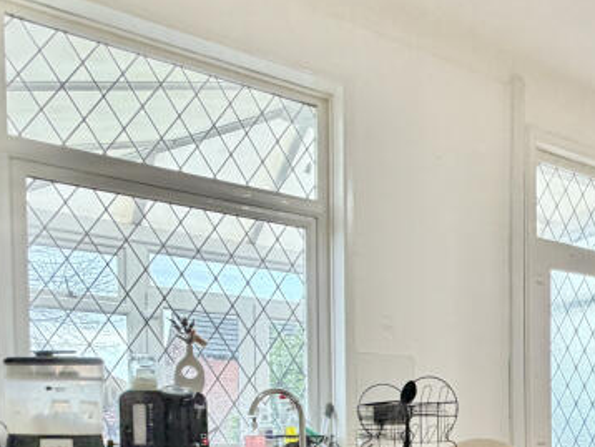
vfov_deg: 32.7
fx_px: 688
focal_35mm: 40
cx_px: 578
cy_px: 459
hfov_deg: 41.4
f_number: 2.2
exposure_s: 1/50
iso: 320
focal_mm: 2.22
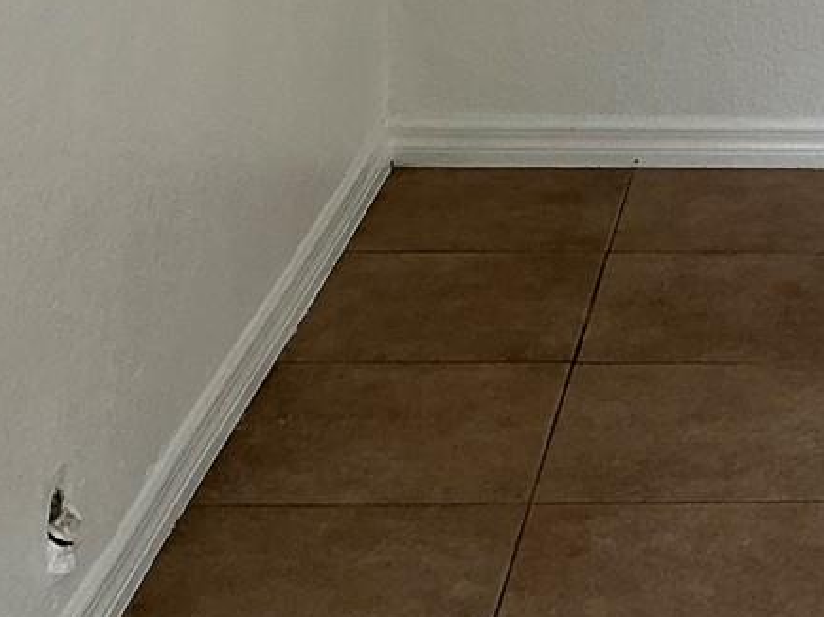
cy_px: -297
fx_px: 2451
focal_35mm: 103
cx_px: 1040
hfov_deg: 18.0
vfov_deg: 13.6
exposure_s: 1/122
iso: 64
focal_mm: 3
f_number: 1.8
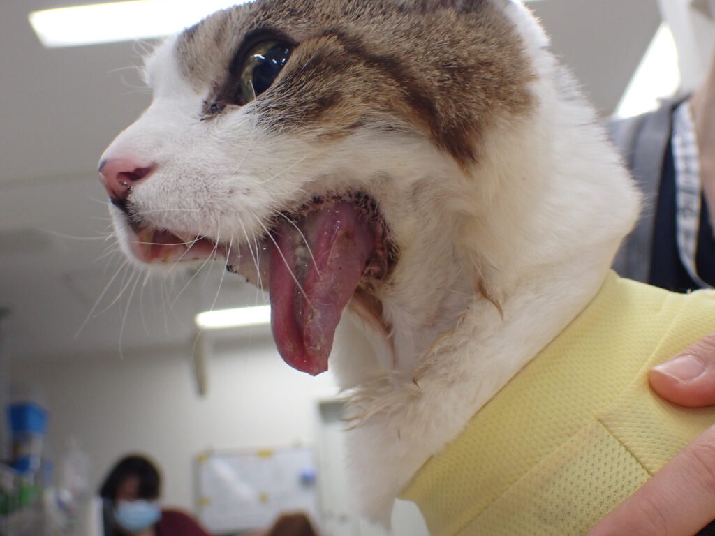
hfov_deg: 38.2
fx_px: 1033
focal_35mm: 50
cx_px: 358
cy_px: 268
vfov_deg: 29.1
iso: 500
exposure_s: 1/200
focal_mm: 9.01
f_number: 3.2
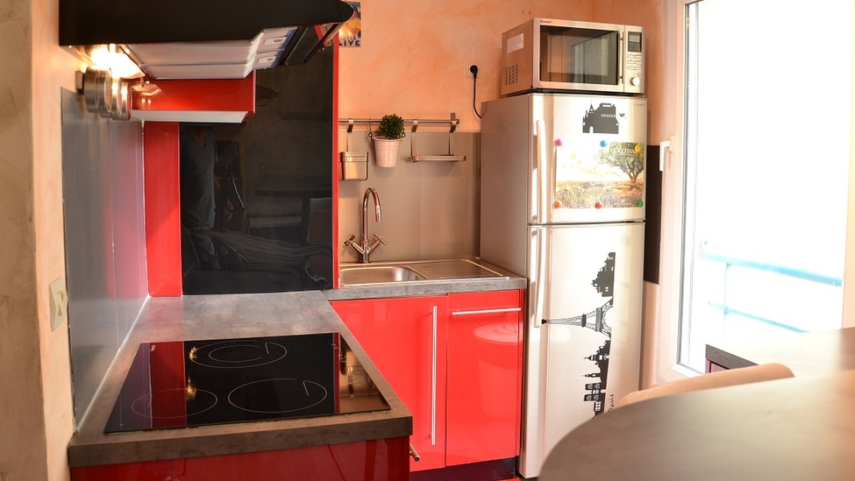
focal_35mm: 29
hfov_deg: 66.1
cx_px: 431
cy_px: 192
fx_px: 658
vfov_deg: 40.0
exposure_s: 1/3
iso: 100
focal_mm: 18
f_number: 3.5
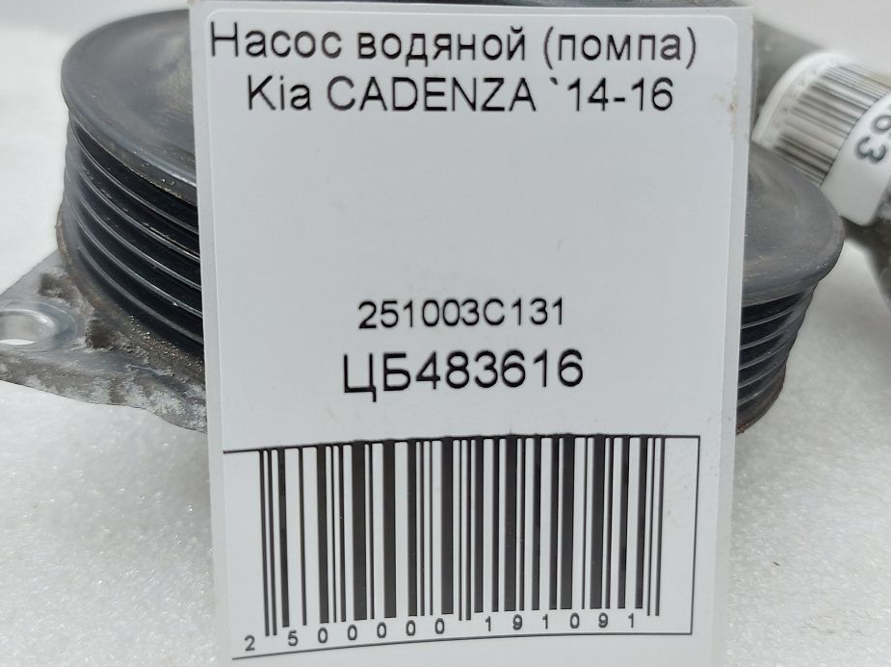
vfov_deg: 39.6
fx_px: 926
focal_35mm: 36
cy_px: 293
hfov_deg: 51.3
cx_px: 469
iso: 100
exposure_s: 1/50
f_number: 1.8
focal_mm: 5.23
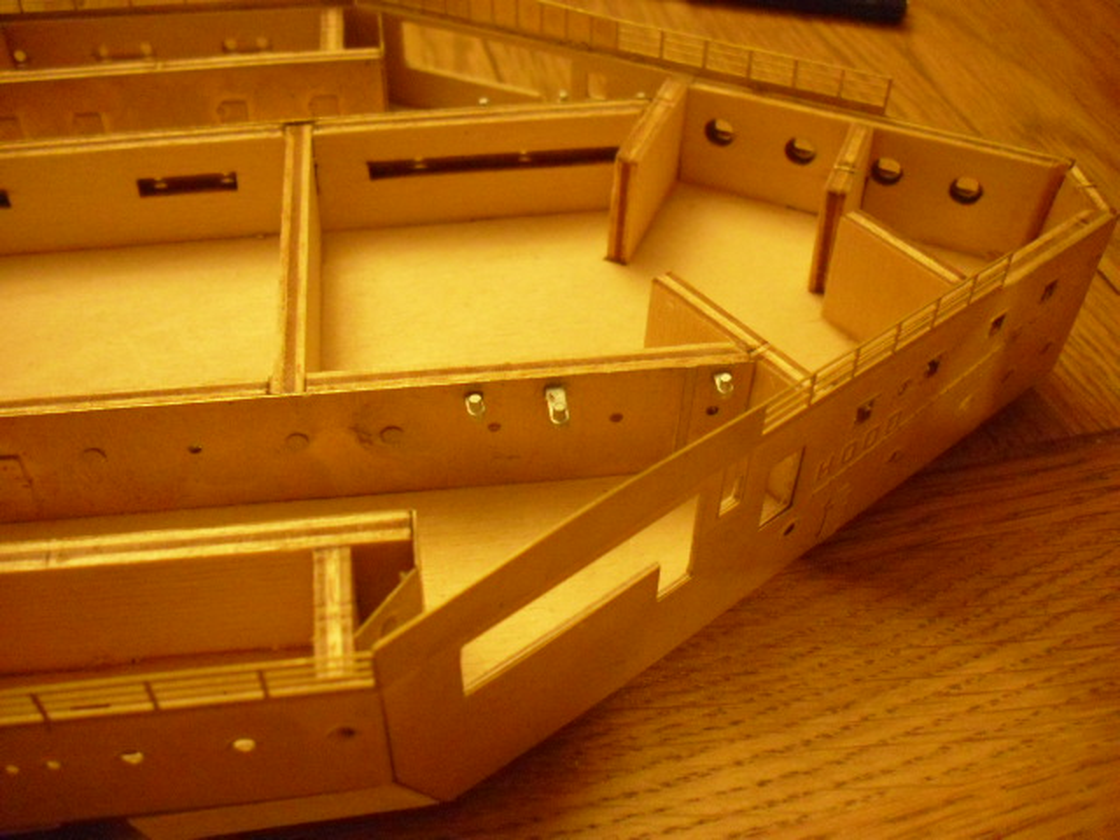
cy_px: 420
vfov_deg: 37.7
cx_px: 560
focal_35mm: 38
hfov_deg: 49.0
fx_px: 1229
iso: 800
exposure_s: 1/50
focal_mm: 6.2
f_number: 2.8
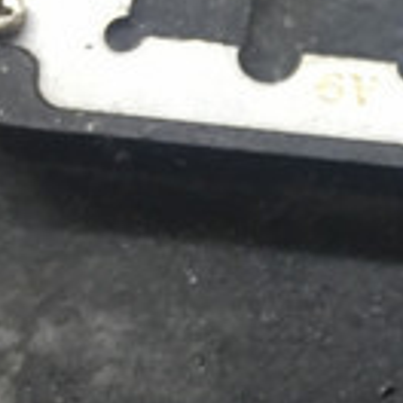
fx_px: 1923
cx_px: 721
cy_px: 418
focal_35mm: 146
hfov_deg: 11.2
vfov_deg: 11.8
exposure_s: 1/17
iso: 64
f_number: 2.2
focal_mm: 4.15
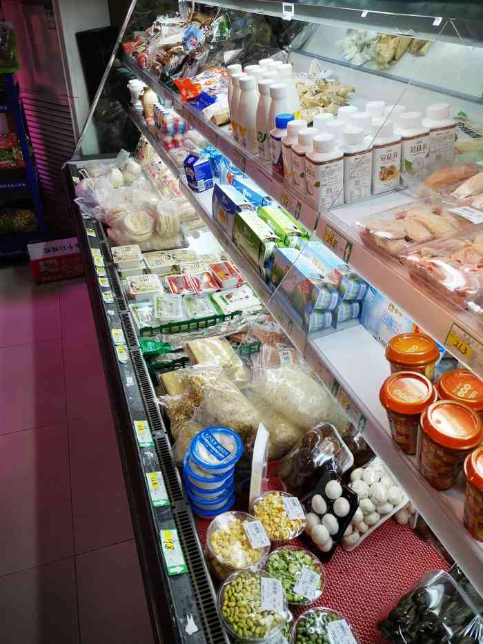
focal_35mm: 27
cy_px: 322
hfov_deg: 51.4
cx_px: 242
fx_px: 502
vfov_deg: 65.3
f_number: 1.8
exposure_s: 1/110
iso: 50
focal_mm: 4.75
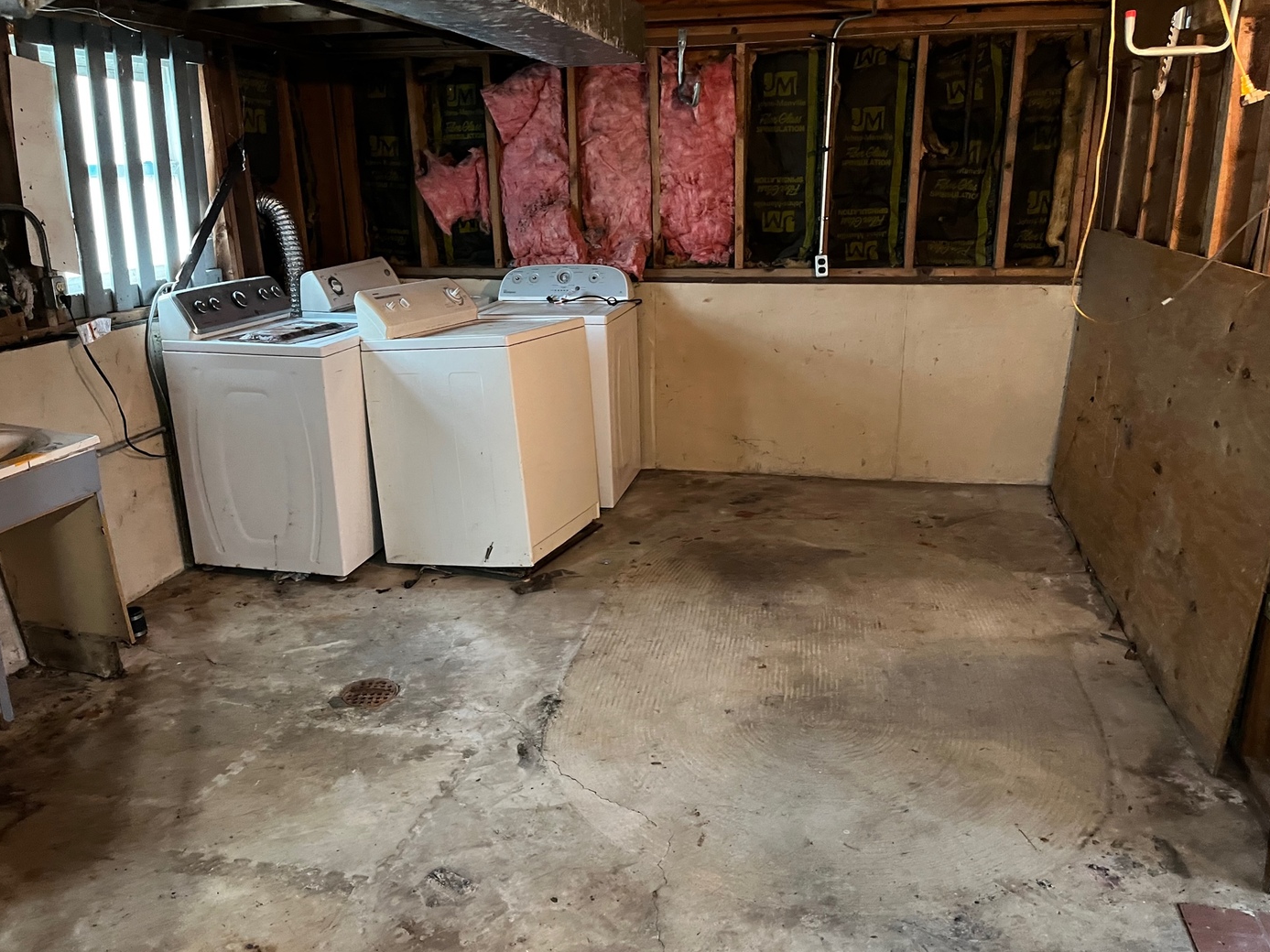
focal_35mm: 27
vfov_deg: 51.3
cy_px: 491
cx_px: 650
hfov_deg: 65.3
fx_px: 990
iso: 640
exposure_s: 1/30
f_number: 1.6
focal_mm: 5.1
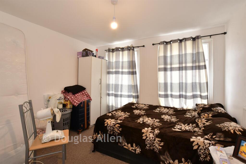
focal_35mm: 15
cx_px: 123
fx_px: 103
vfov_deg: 77.3
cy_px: 82
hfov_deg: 100.4
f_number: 8
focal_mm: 10
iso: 160
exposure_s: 1/5
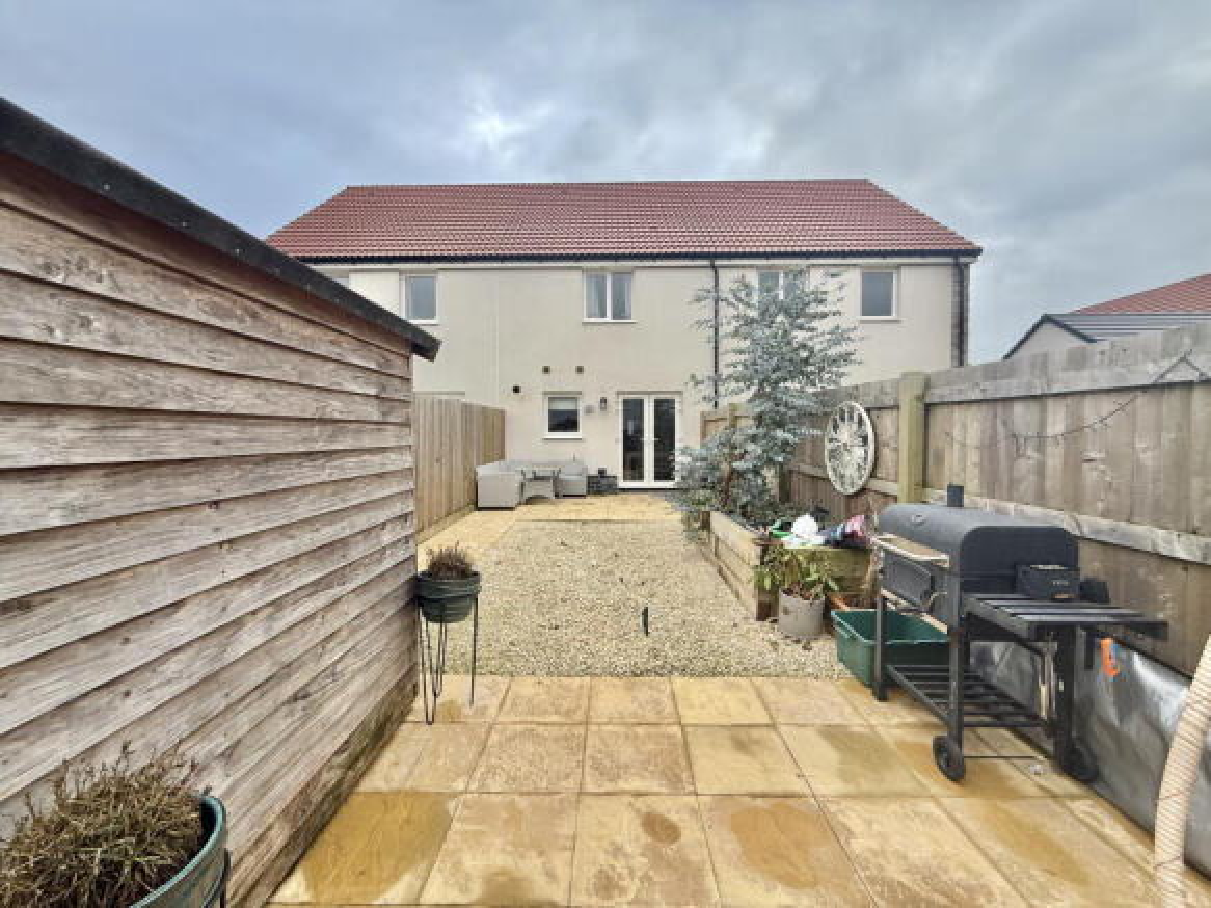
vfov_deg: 85.7
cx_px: 606
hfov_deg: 102.1
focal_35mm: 14
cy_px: 454
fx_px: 490
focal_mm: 2.22
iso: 50
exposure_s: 1/232
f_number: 2.2
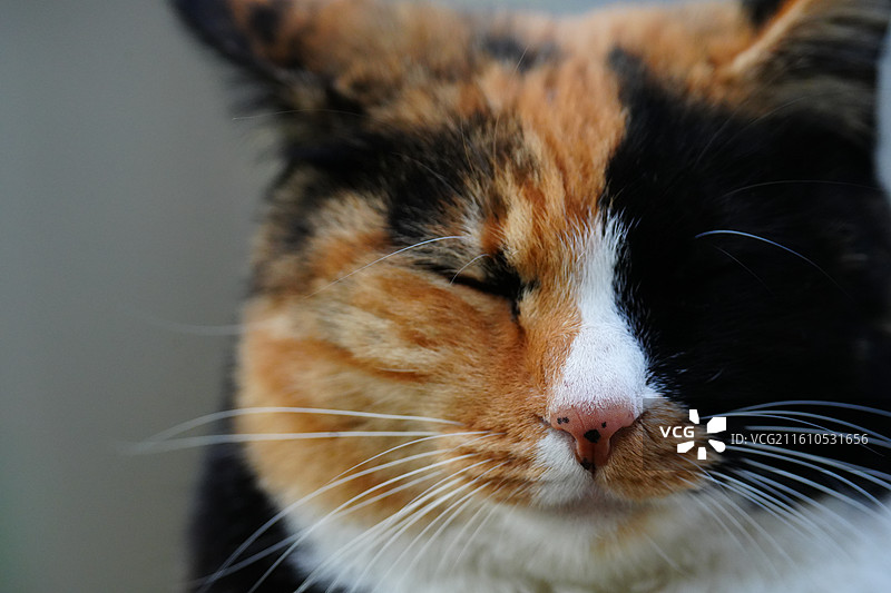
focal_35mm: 377
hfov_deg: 5.5
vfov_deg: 3.6
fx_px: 9321
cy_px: 296
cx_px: 446
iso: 5000
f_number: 6.3
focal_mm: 376.7
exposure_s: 1/250
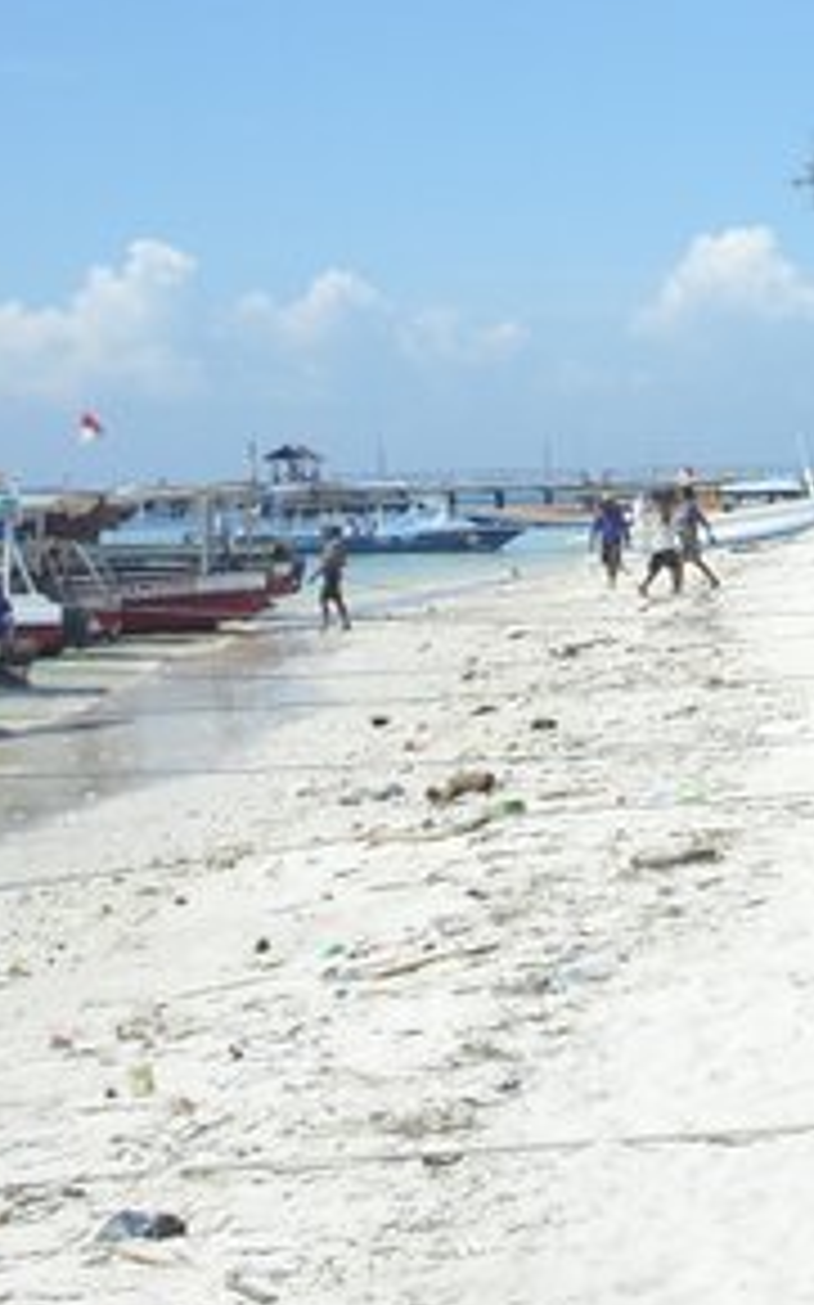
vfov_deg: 18.5
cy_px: 162
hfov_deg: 11.4
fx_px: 3944
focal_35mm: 111
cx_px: 1106
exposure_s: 1/320
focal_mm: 6.2
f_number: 8
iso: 100
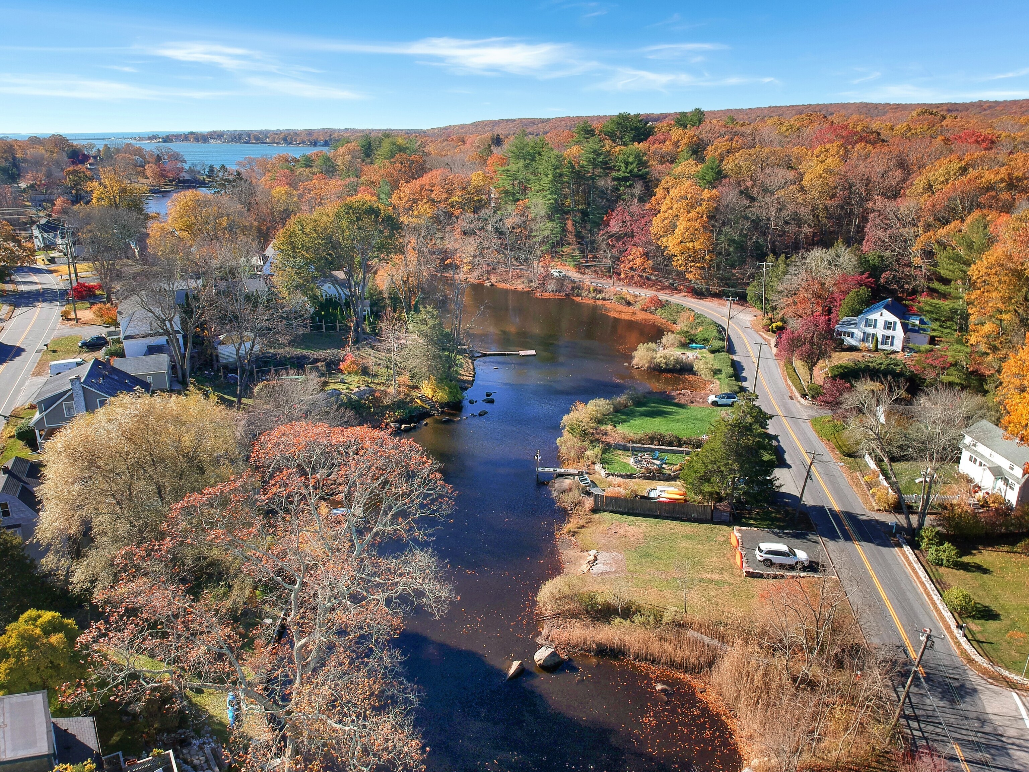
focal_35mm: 25
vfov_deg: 54.9
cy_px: 386
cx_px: 514
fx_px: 743
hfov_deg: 69.4
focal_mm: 4.49
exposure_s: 1/640
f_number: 2.6
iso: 100
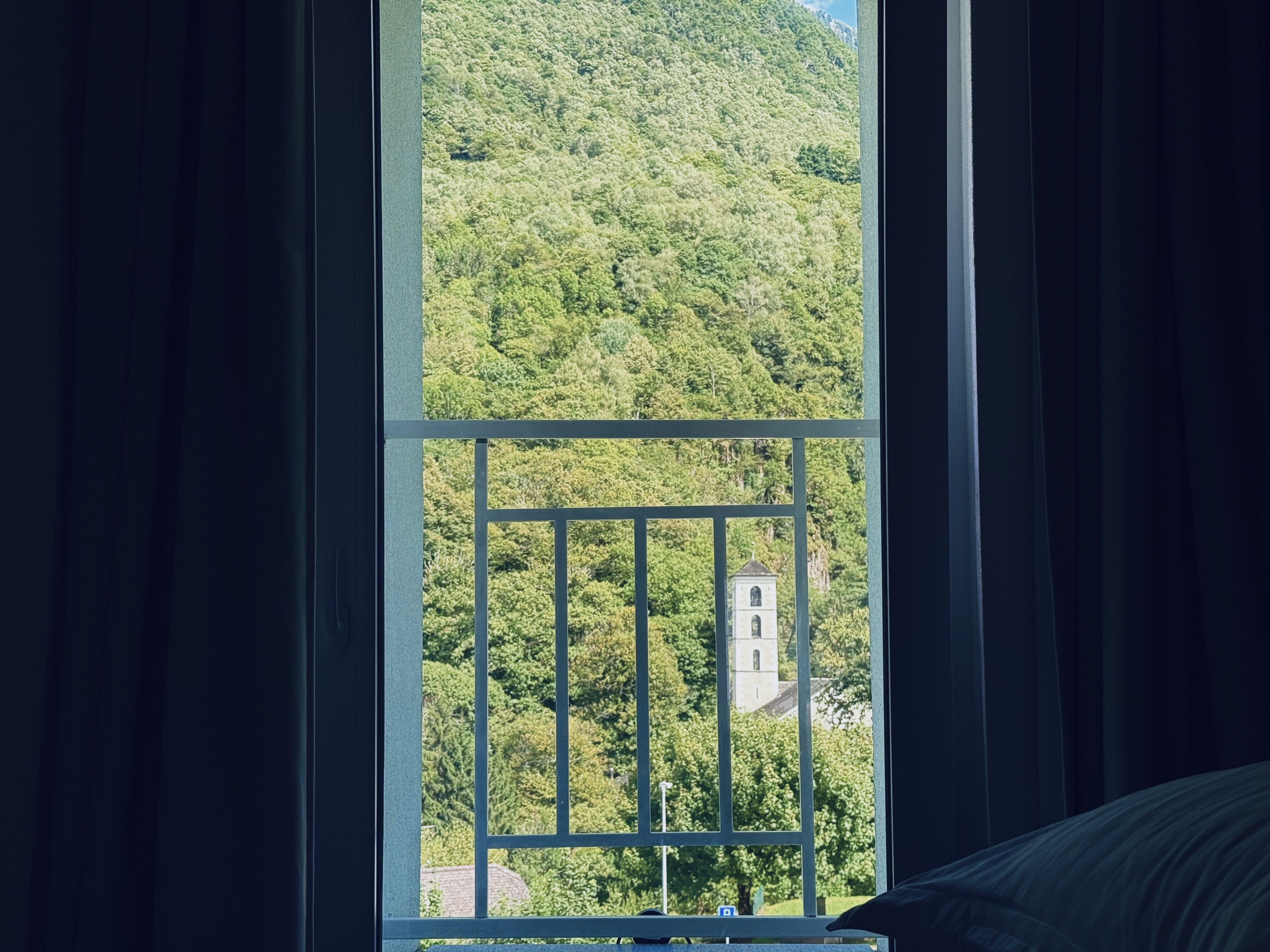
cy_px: 476
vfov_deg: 30.3
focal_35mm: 48
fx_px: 1761
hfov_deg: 39.7
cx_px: 635
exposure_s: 1/487
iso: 64
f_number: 1.78
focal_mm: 6.76
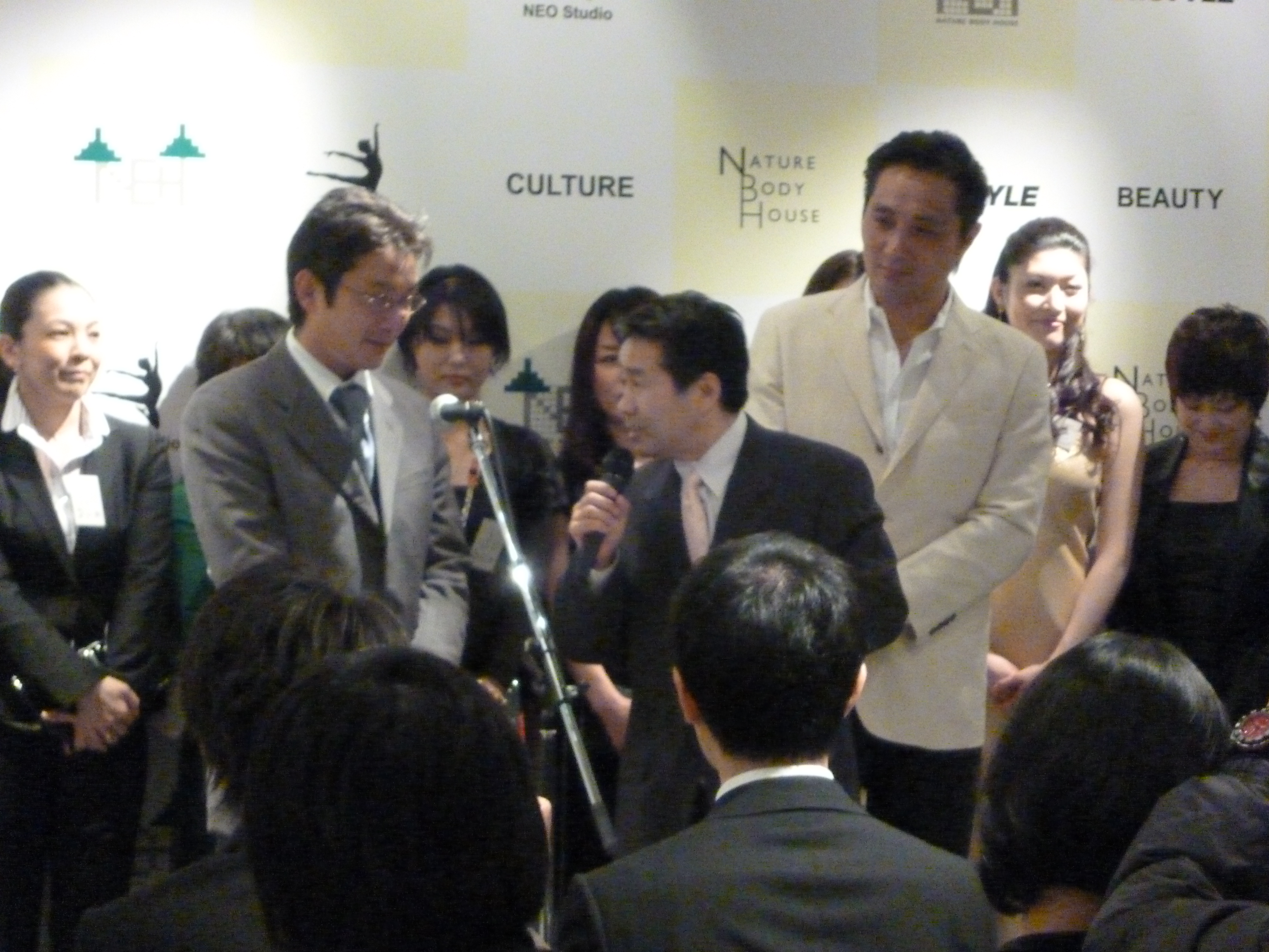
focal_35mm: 125
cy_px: 476
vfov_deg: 11.9
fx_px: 4582
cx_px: 634
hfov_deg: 15.8
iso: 1600
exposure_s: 1/15
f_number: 5.9
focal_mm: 22.5
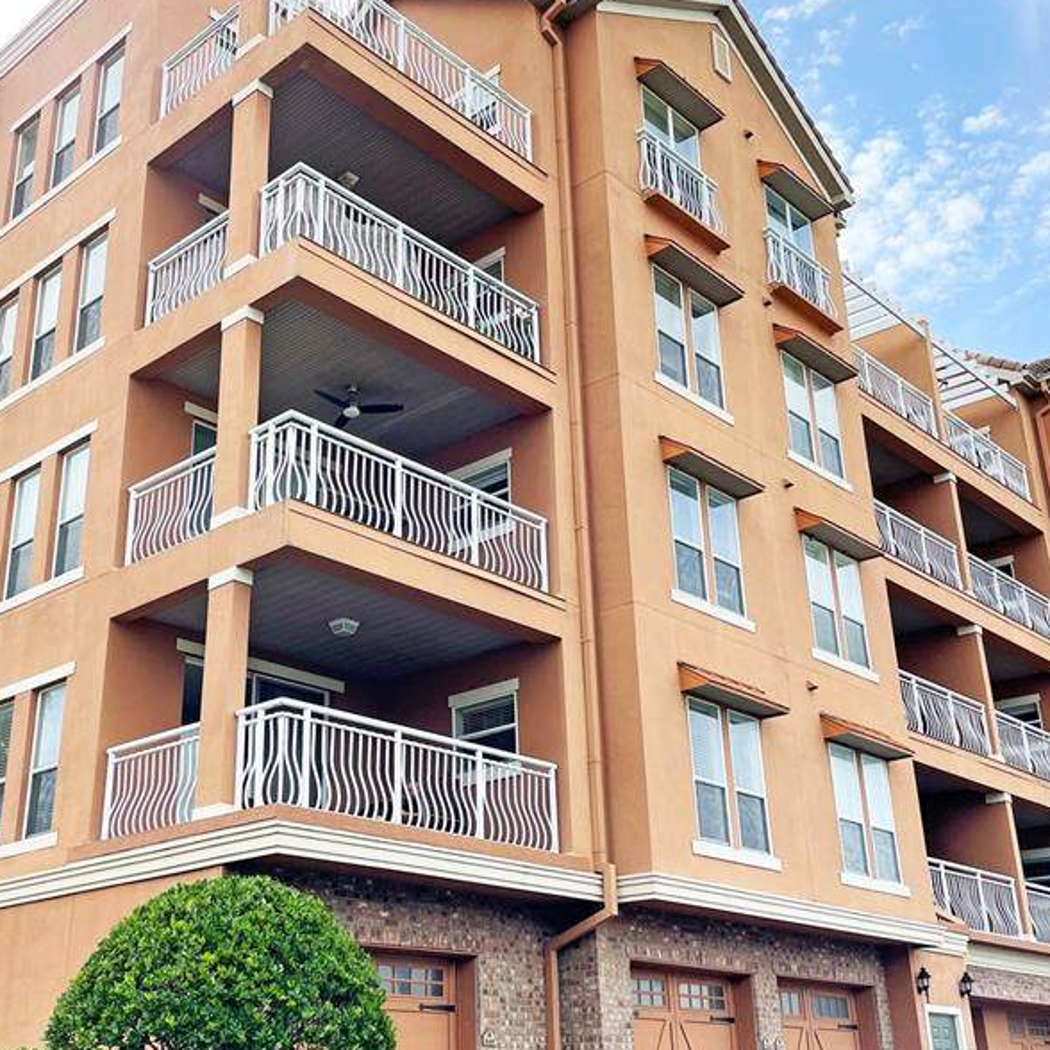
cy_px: 546
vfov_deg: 41.9
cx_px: 420
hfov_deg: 41.7
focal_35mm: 40
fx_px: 1373
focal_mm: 4.2
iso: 32
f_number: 1.6
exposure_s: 1/2398
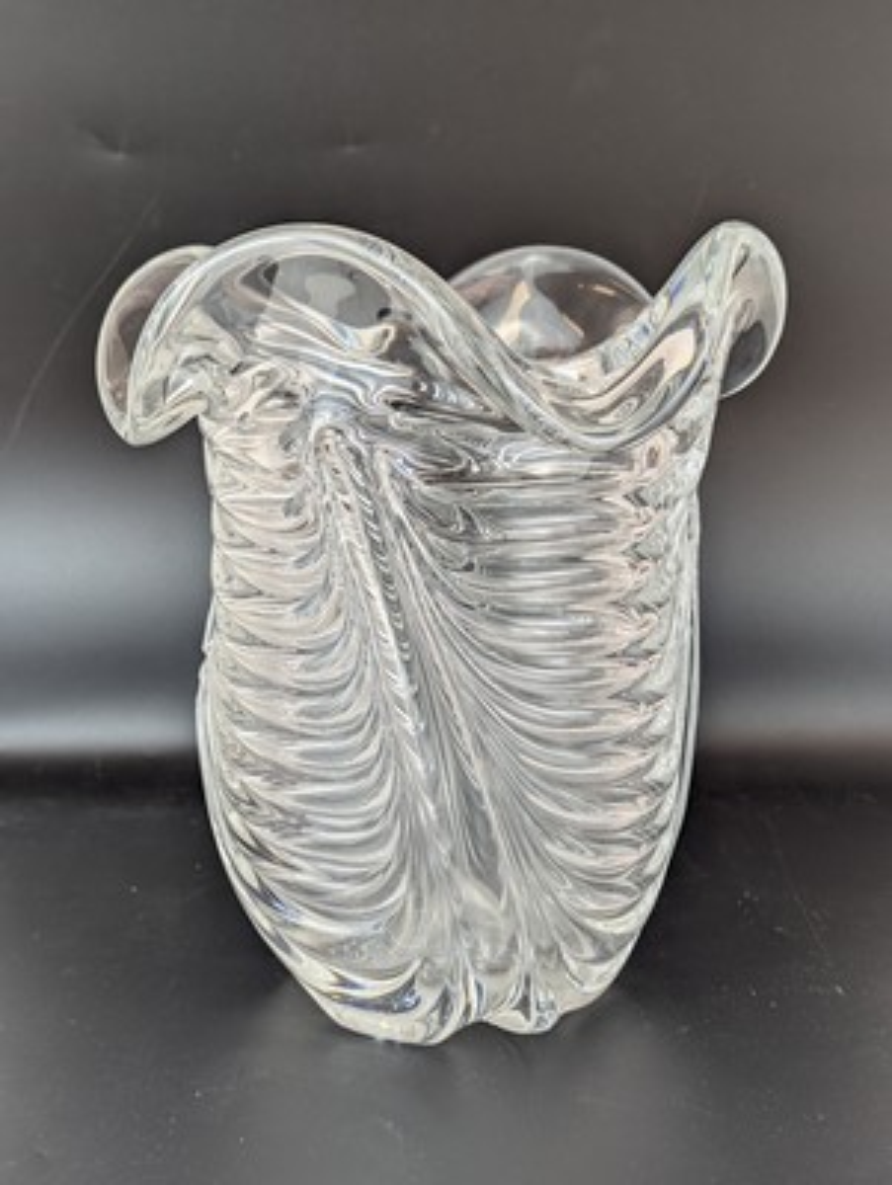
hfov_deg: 30.3
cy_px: 592
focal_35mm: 48
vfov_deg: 39.6
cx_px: 446
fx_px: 1646
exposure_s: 1/99.9
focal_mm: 6.81
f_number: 1.85
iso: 58
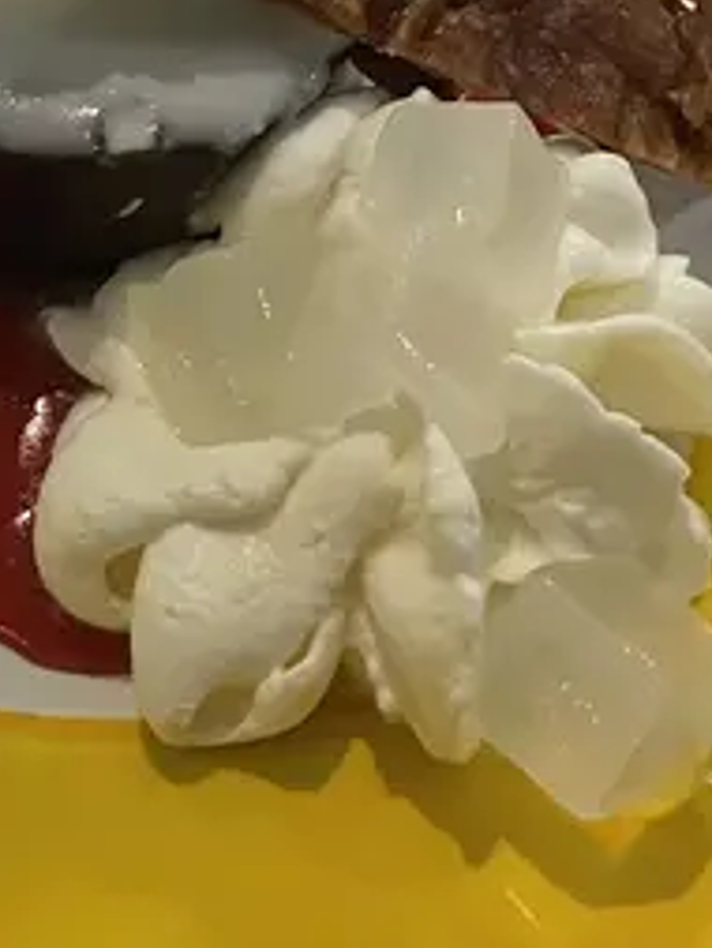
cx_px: 97
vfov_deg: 20.2
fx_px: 2631
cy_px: 178
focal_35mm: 96
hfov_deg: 15.3
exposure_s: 1/60
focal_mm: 4.2
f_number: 1.6
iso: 400
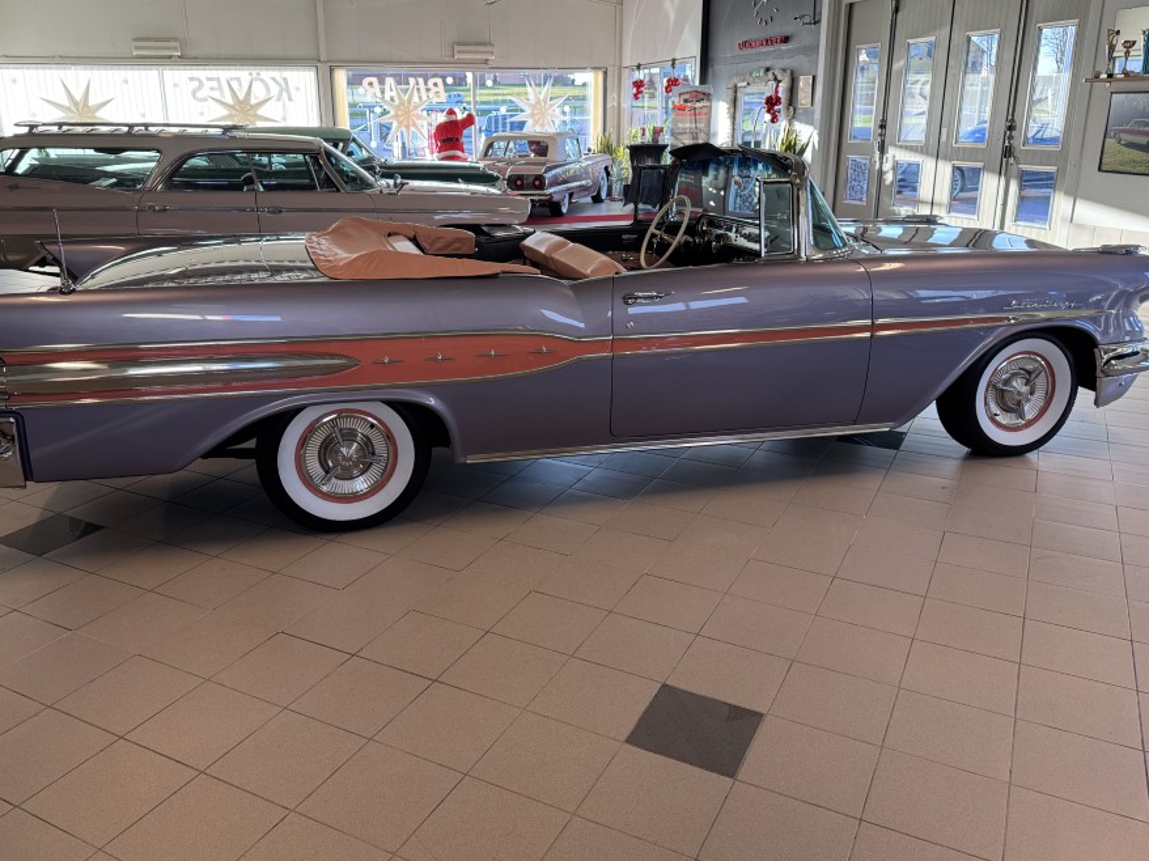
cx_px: 526
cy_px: 399
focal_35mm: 28
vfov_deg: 49.7
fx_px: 929
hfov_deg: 63.4
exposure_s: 1/100
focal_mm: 6.76
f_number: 1.78
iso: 100
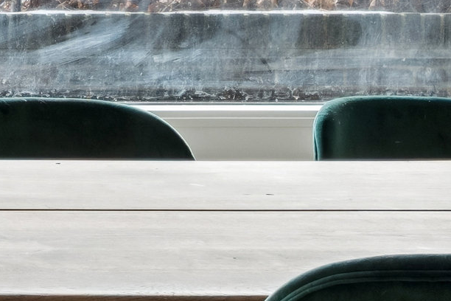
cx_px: -383
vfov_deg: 12.9
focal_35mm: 104
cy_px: -56
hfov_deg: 16.3
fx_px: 1299
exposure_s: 1/6
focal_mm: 14.1
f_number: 7.1
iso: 250
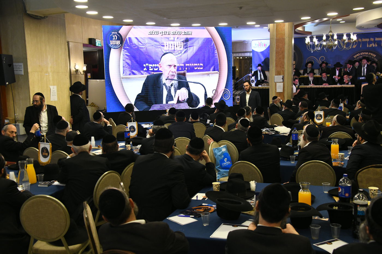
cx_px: 191
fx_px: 446
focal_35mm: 42
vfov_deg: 31.9
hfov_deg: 46.4
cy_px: 127
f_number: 5.6
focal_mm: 42
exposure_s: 1/160
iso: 2000
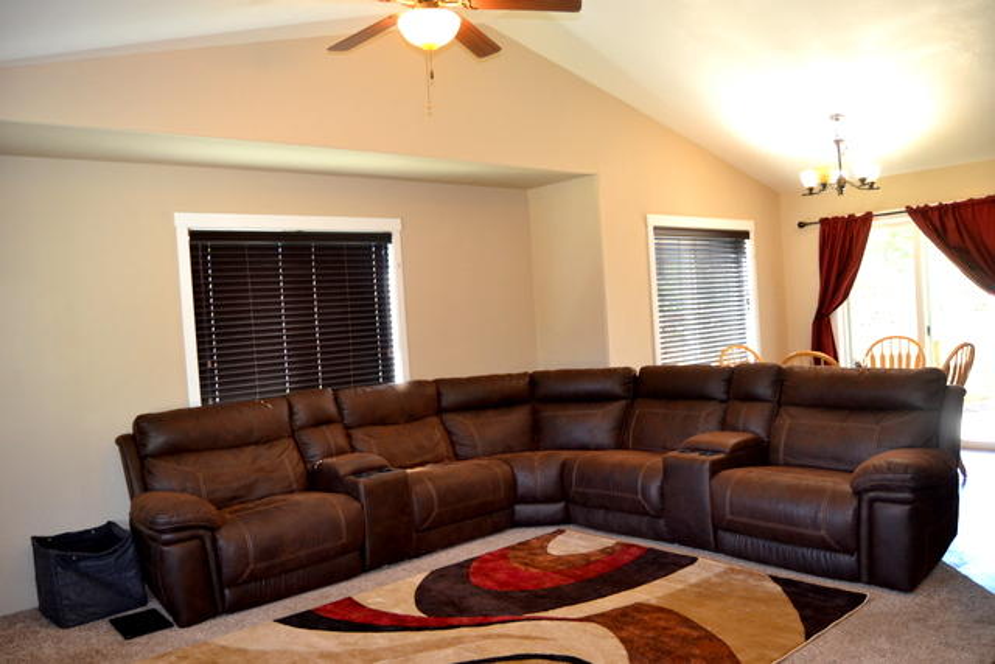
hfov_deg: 67.4
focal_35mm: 27
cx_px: 498
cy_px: 332
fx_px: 746
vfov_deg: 48.0
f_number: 3.5
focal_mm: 18
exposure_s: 1/60
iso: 800
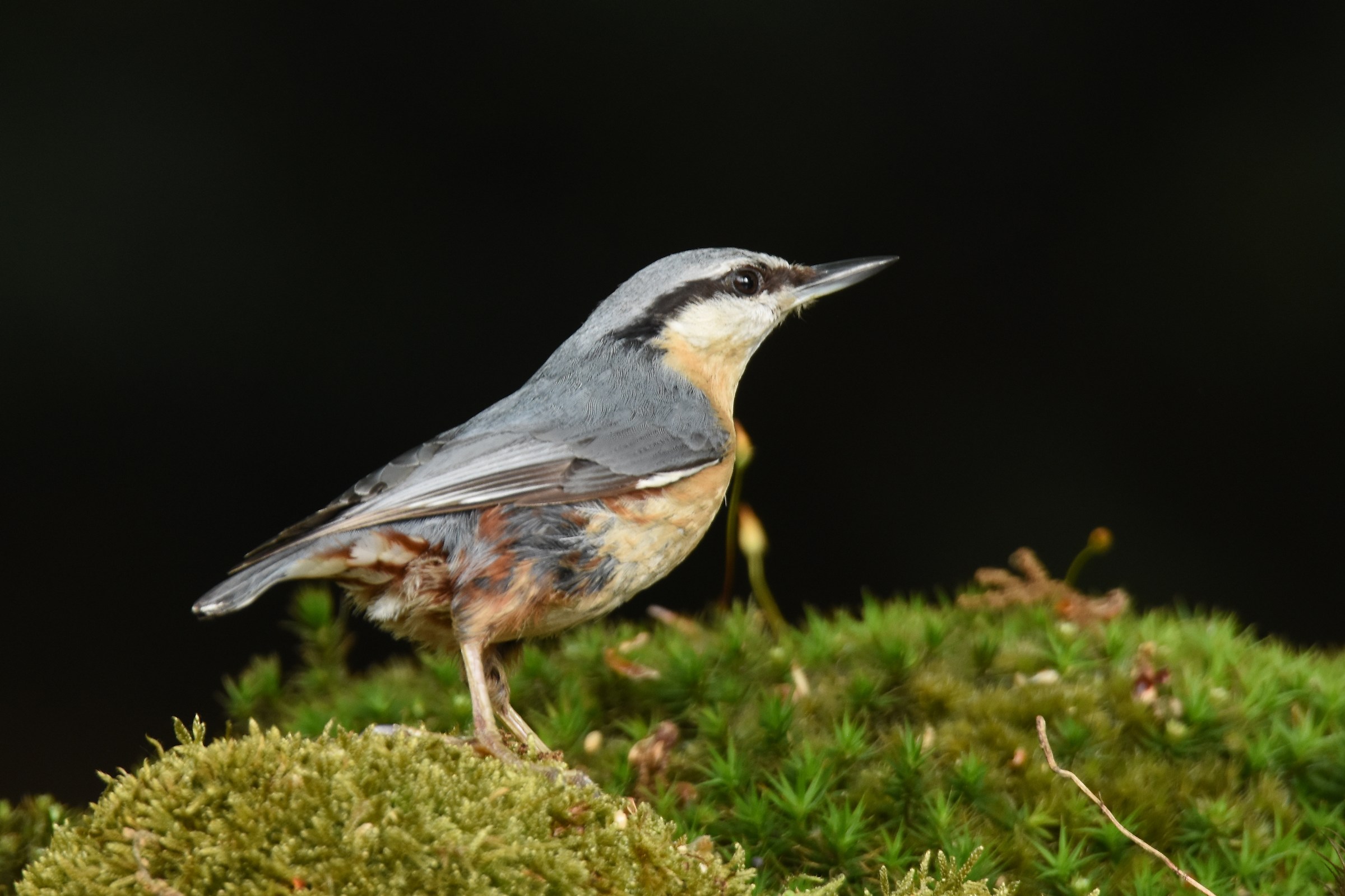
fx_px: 33622
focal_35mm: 900
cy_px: 448
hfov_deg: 2.3
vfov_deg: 1.5
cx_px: 672
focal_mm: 600
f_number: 8
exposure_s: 1/100
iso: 800
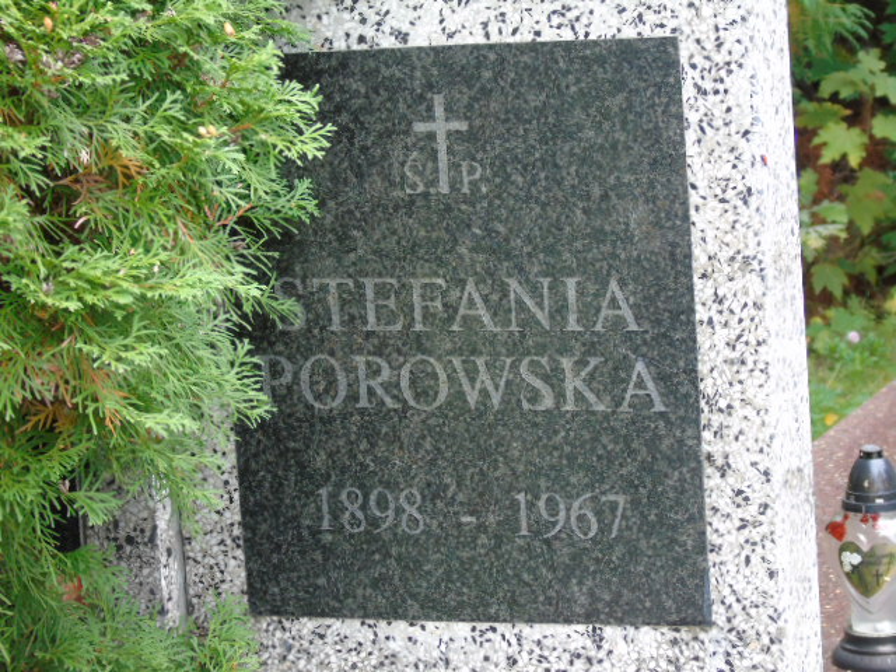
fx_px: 3676
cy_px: 336
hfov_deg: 13.9
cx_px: 448
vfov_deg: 10.4
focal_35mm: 142
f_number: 4.7
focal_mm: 25
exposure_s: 1/80
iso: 400
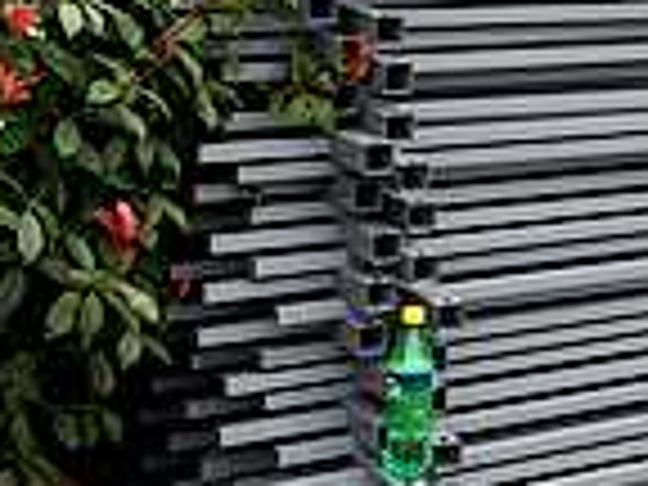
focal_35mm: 101
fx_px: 1891
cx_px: 824
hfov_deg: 18.2
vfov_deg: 14.6
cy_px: 133
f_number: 2.2
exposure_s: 1/408
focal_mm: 4.15
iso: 32
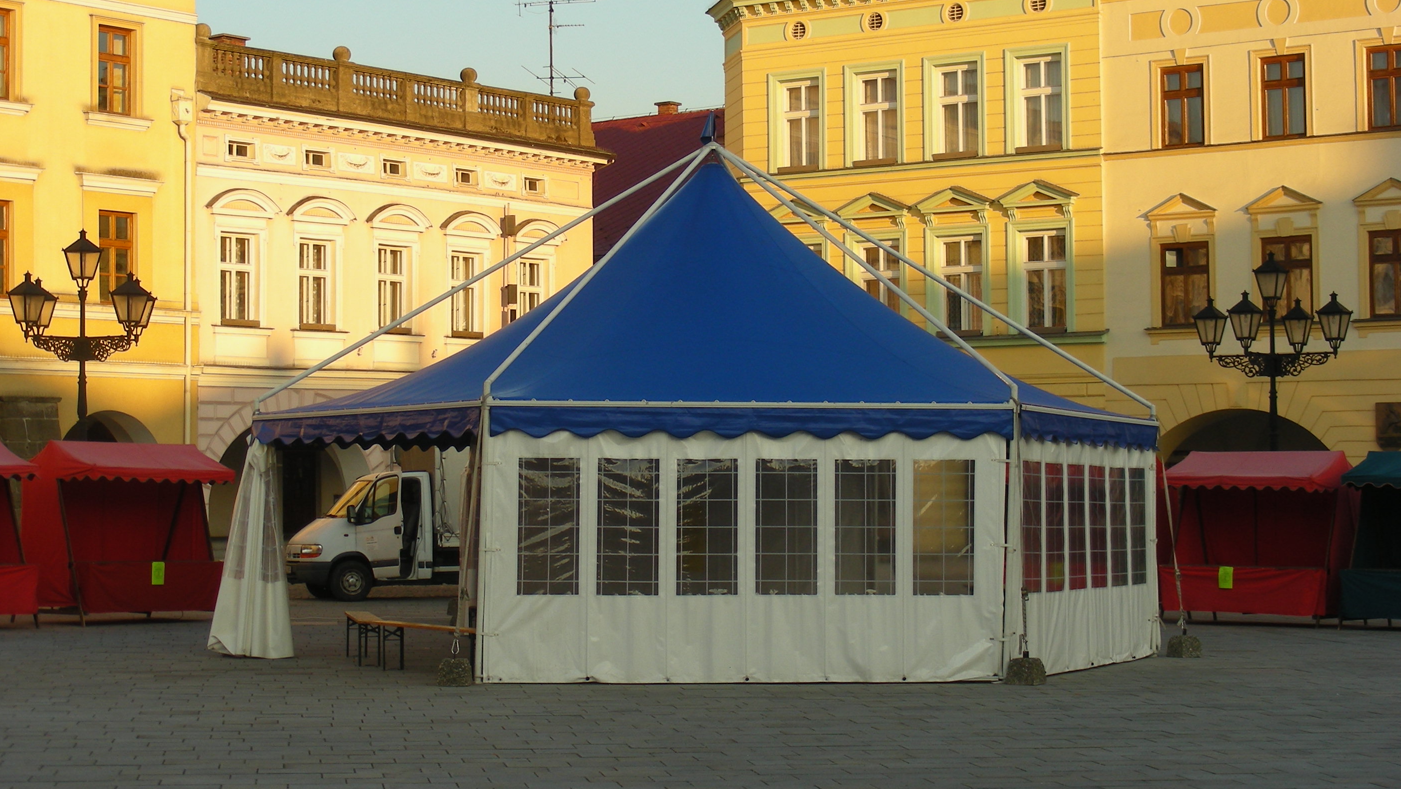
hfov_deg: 30.6
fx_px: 2563
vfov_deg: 17.5
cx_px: 703
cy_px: 372
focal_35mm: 69
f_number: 4
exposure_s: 1/180
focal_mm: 10.5
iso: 50
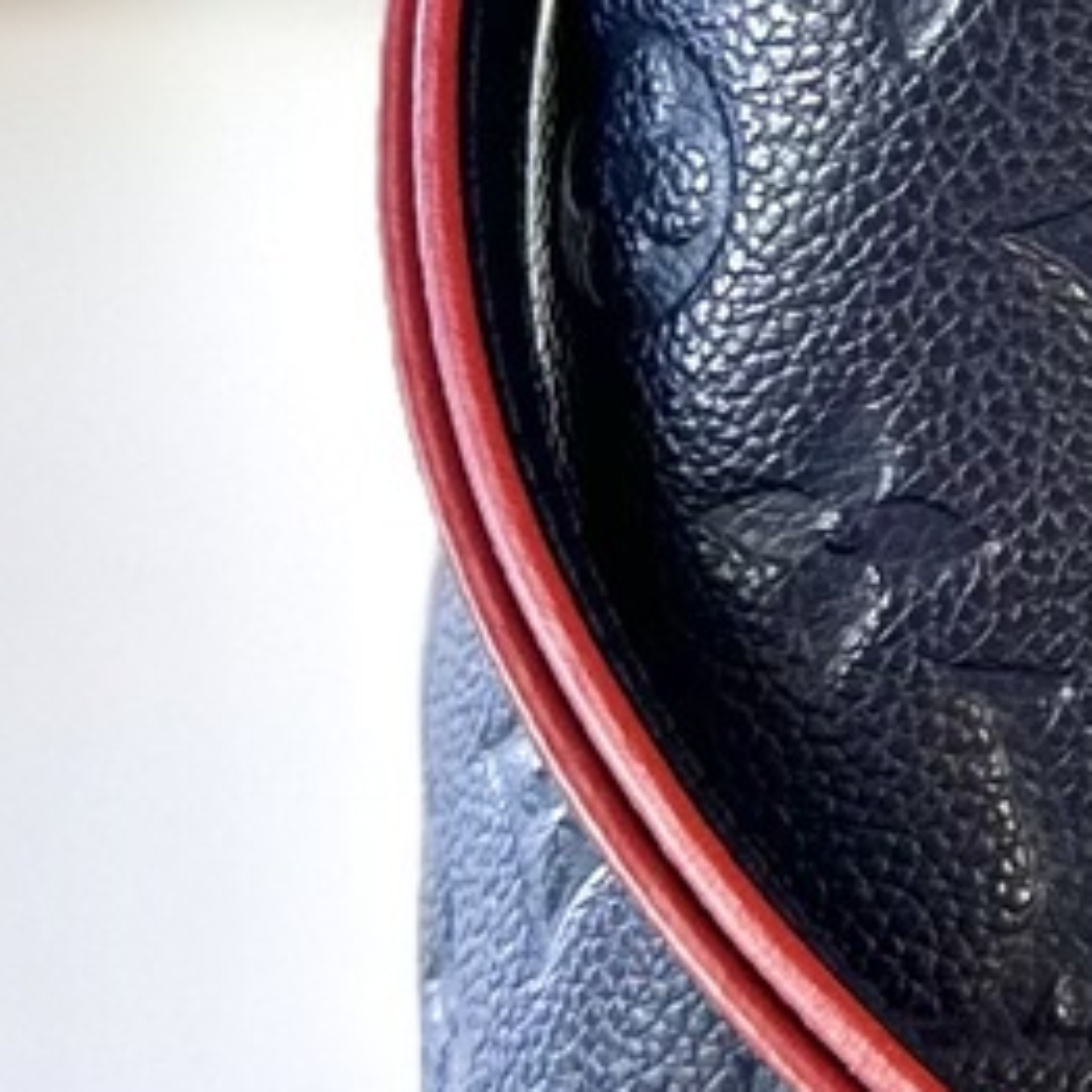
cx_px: 2438
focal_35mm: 163
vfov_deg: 10.3
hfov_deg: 9.7
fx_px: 5818
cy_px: -671
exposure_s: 1/100
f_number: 1.78
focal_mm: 6.86
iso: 100
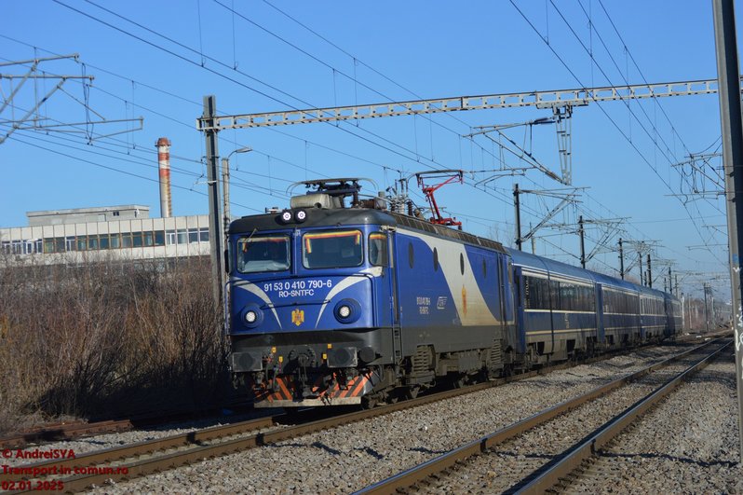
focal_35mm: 82
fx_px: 1702
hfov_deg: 24.6
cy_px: 248
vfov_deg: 16.5
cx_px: 372
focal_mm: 55
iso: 400
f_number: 6.3
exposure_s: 1/1600
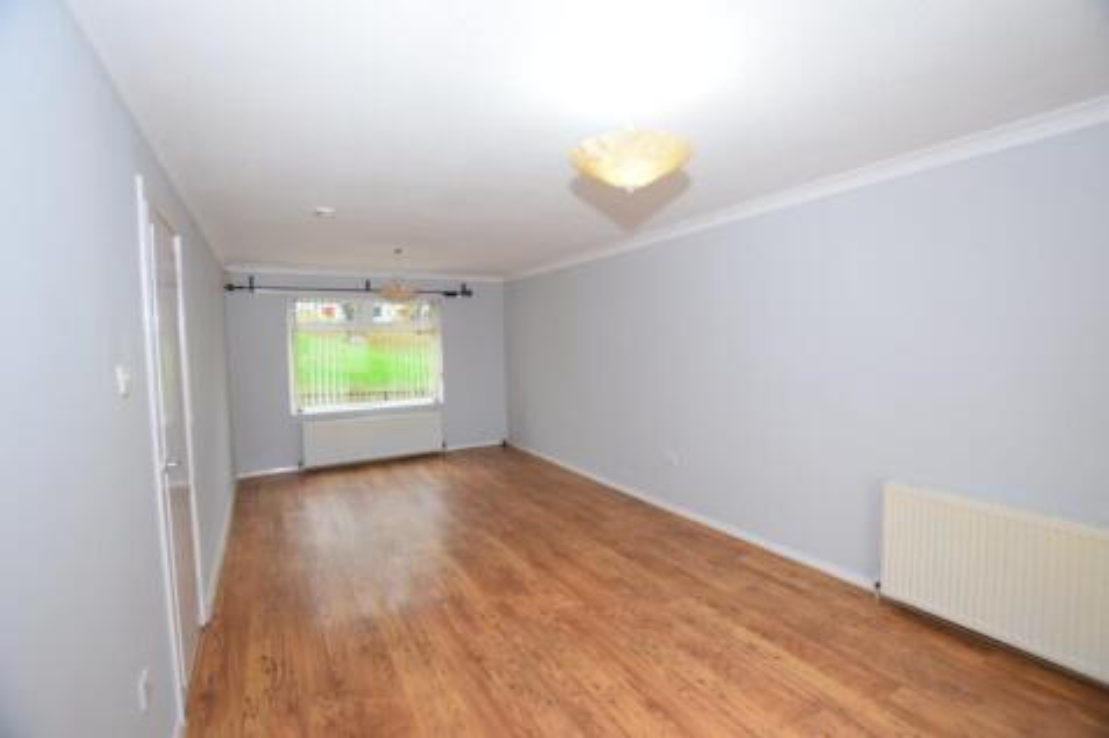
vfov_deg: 77.3
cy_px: 369
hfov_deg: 100.4
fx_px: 462
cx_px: 554
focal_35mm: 15
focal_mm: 10
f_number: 4
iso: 560
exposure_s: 1/60
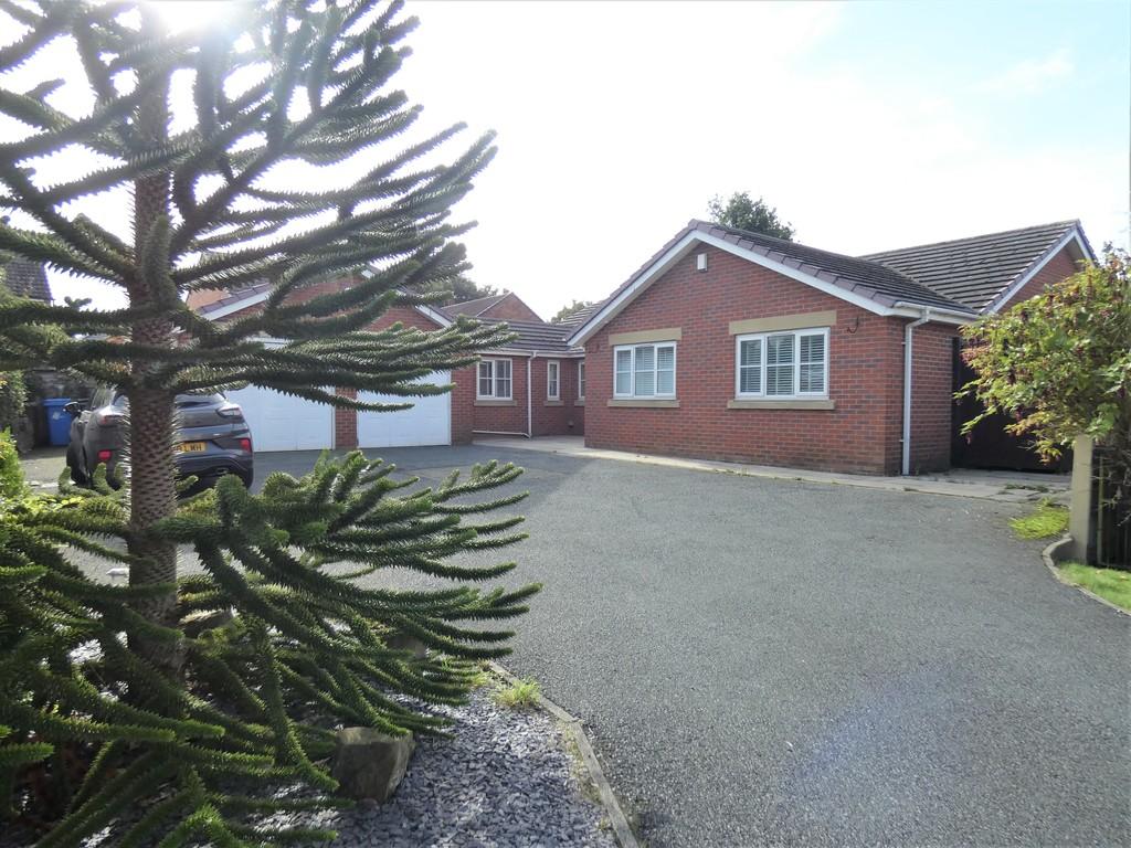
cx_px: 566
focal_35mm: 20
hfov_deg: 81.7
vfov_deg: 66.0
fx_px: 653
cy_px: 424
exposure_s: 1/640
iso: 80
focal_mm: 3.6
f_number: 2.8
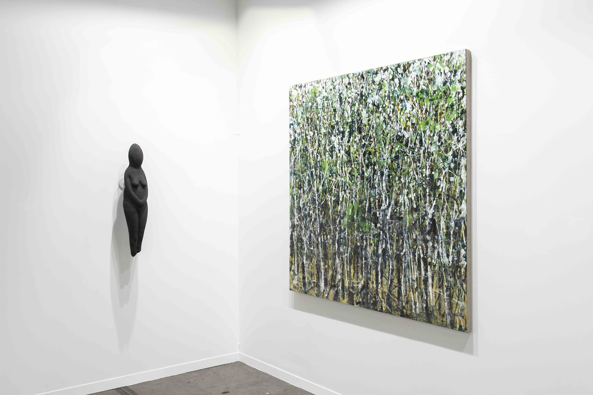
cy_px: 198
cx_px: 296
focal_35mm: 32
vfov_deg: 41.1
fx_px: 527
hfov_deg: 58.7
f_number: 11
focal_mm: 32
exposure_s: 1/2.5
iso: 100
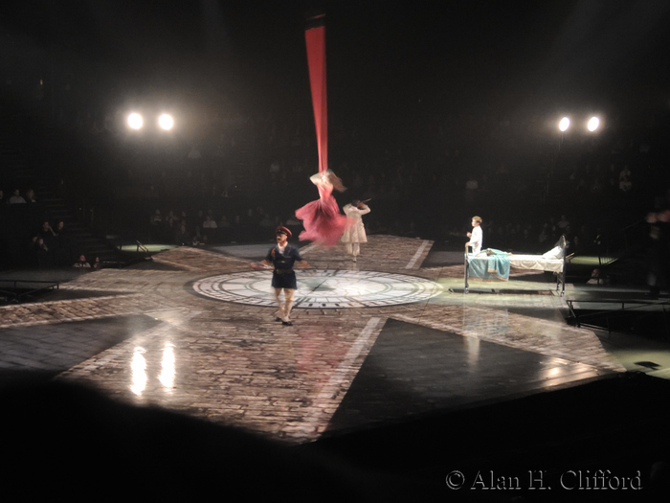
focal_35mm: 50
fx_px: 968
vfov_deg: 29.1
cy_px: 252
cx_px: 335
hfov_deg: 38.2
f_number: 3.2
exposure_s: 1/6
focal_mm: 10.7
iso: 1600
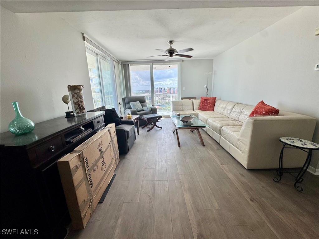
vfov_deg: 85.7
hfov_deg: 102.1
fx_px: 129
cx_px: 160
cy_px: 120
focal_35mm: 14
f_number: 2.2
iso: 40
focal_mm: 2.22
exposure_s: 1/105
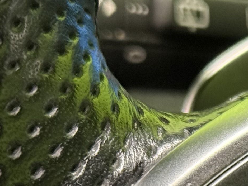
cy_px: 346
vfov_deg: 7.0
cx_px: 420
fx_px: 1476
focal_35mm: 206
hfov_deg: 9.2
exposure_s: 1/30
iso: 640
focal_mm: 6.76
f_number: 1.78
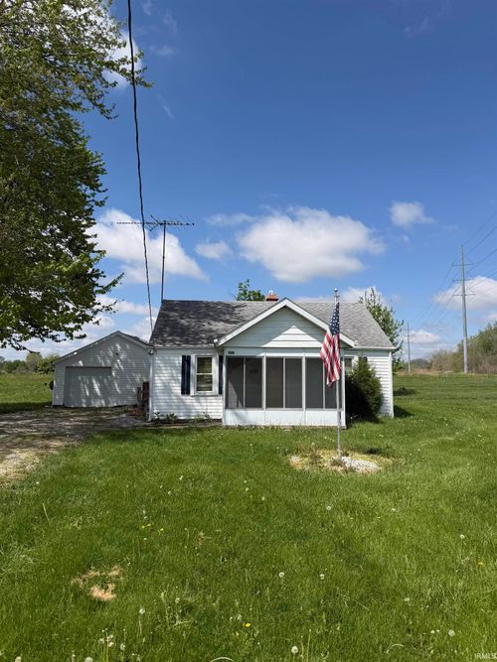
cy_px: 331
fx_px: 460
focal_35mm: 24
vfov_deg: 71.6
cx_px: 248
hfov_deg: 56.8
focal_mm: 6.76
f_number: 1.78
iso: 80
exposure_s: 1/6173
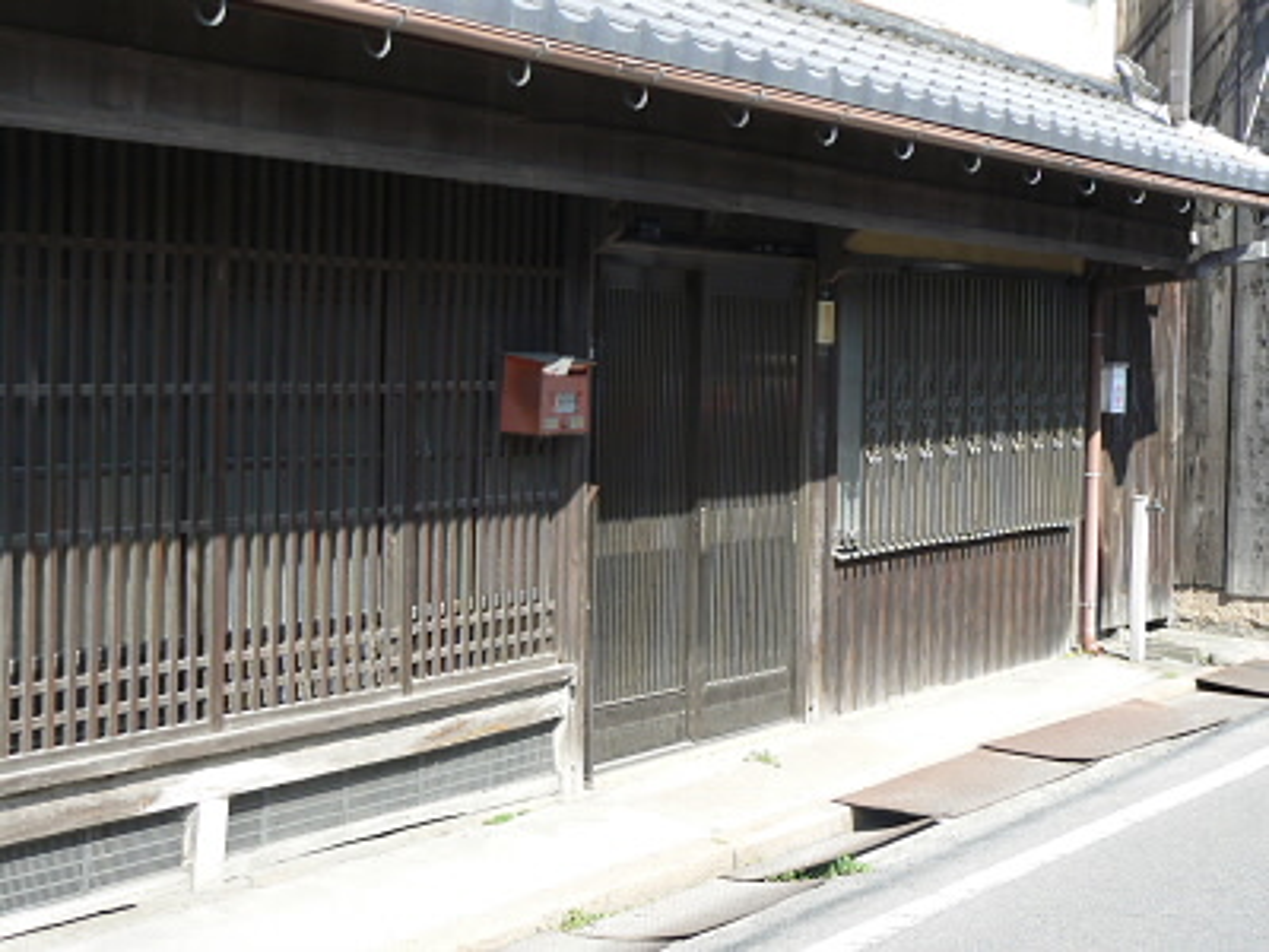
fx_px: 2676
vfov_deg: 20.2
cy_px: 476
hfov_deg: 26.7
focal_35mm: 73
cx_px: 634
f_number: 5.6
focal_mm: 12.2
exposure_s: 1/200
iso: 80
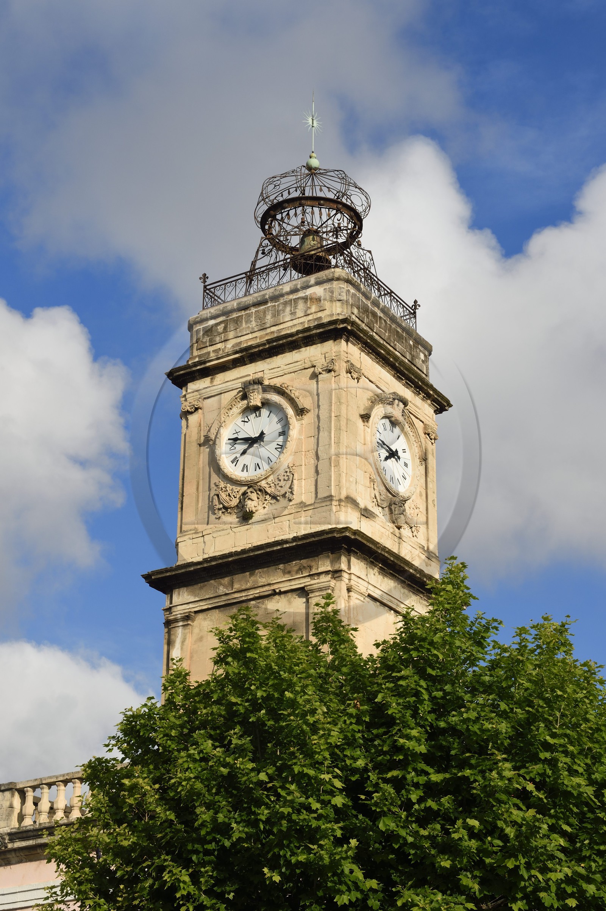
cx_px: 303
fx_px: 1568
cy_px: 456
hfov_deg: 21.9
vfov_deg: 32.4
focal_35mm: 62
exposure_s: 1/250
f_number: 14
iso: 200
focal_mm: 62
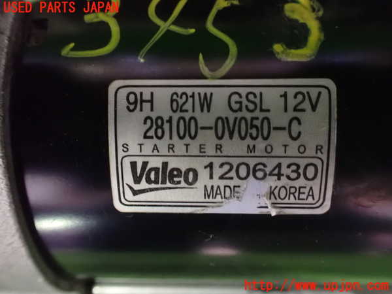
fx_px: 340
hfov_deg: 60.0
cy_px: 147
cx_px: 196
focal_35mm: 30
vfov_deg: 46.8
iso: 1600
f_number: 2.3
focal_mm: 5.4
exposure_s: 1/30
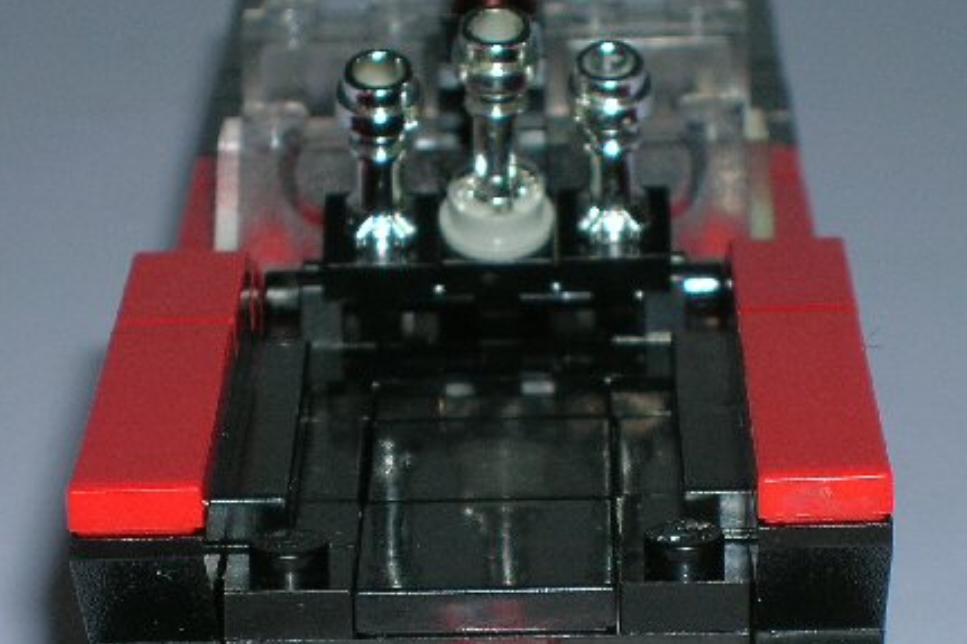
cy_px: 609
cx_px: 494
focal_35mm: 186
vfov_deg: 7.4
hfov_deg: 11.1
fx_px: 4994
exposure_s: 1/60.1
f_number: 4.8
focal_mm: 16.4
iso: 50
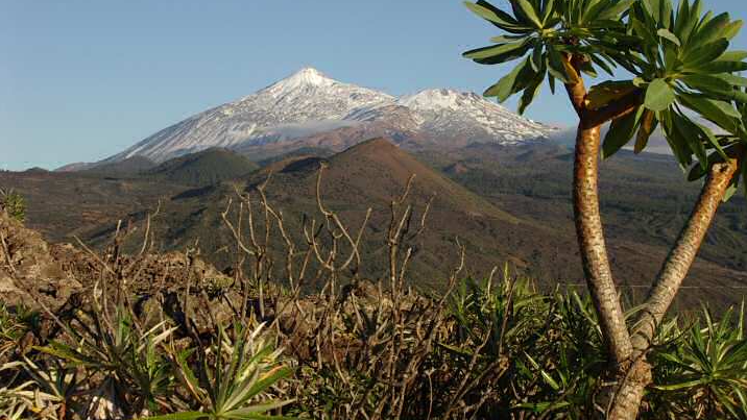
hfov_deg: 30.6
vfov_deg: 17.5
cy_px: 159
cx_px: 375
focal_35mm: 69
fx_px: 1367
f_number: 6.2
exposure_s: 1/250
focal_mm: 9.6
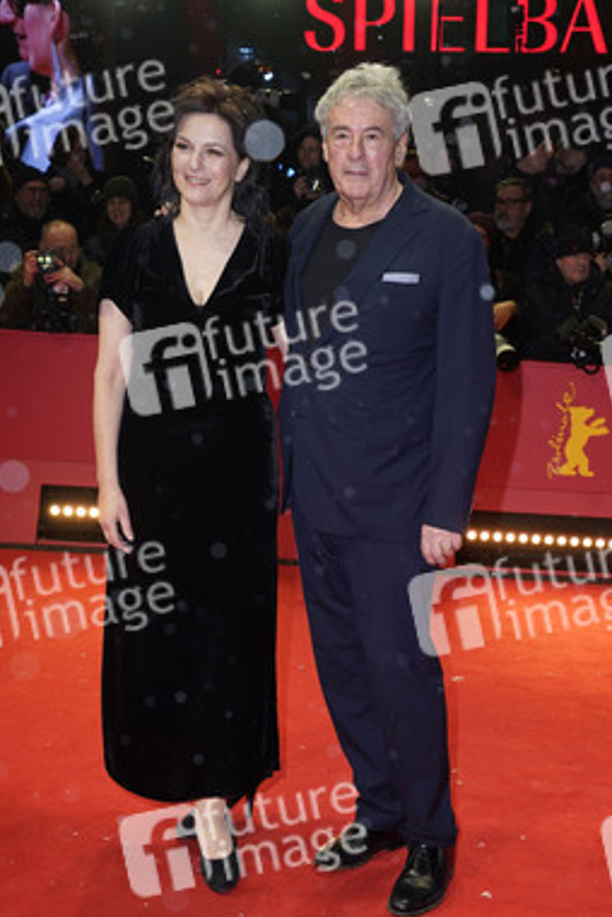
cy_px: 479
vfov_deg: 45.4
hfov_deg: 31.2
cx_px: 313
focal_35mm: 43
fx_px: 1096
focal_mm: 41
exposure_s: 1/160
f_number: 5.6
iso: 800
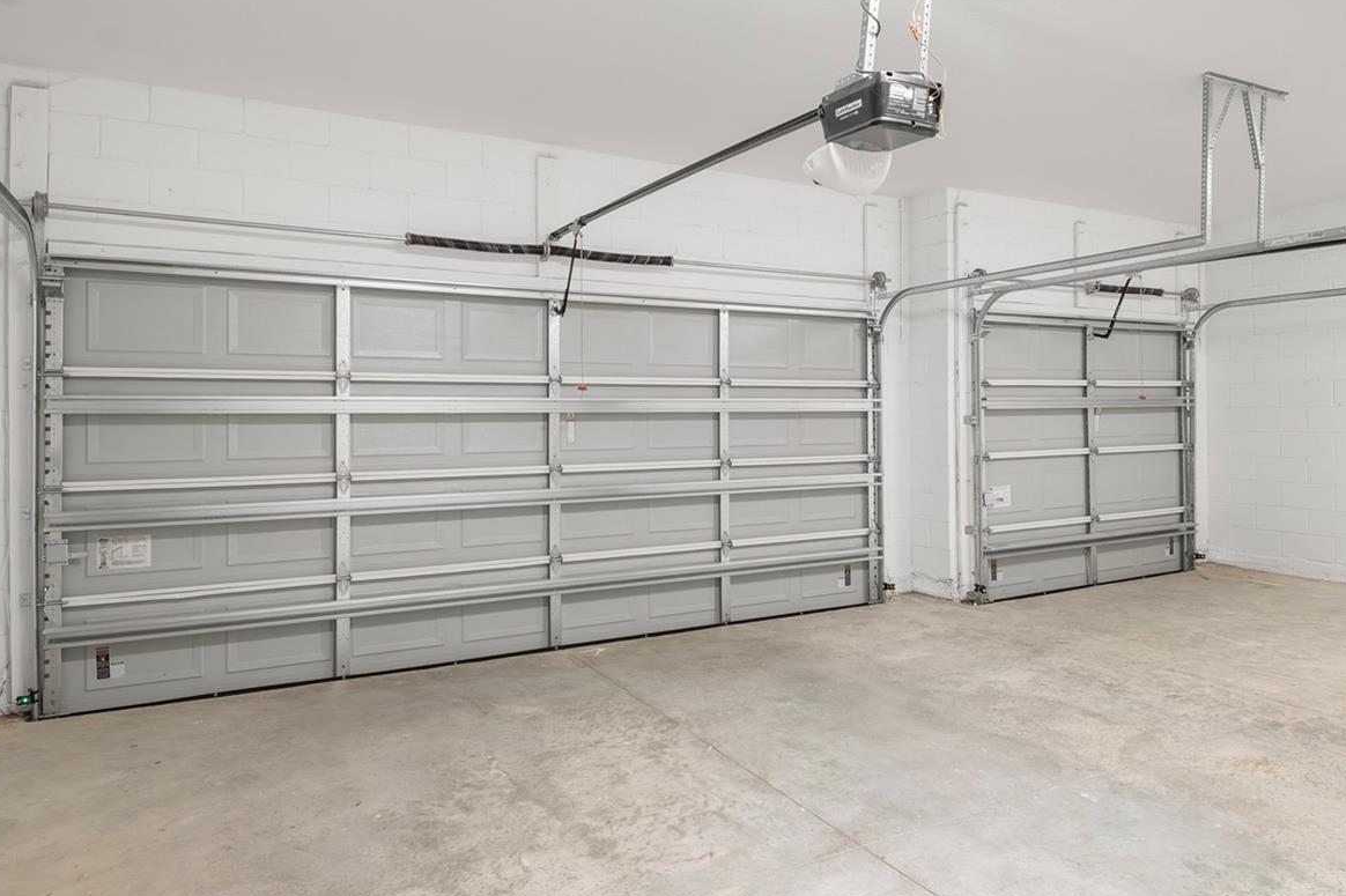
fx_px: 848
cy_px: 387
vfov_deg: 55.5
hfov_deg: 76.9
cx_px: 693
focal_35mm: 23
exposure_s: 1/25
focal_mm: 11
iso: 250
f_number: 9
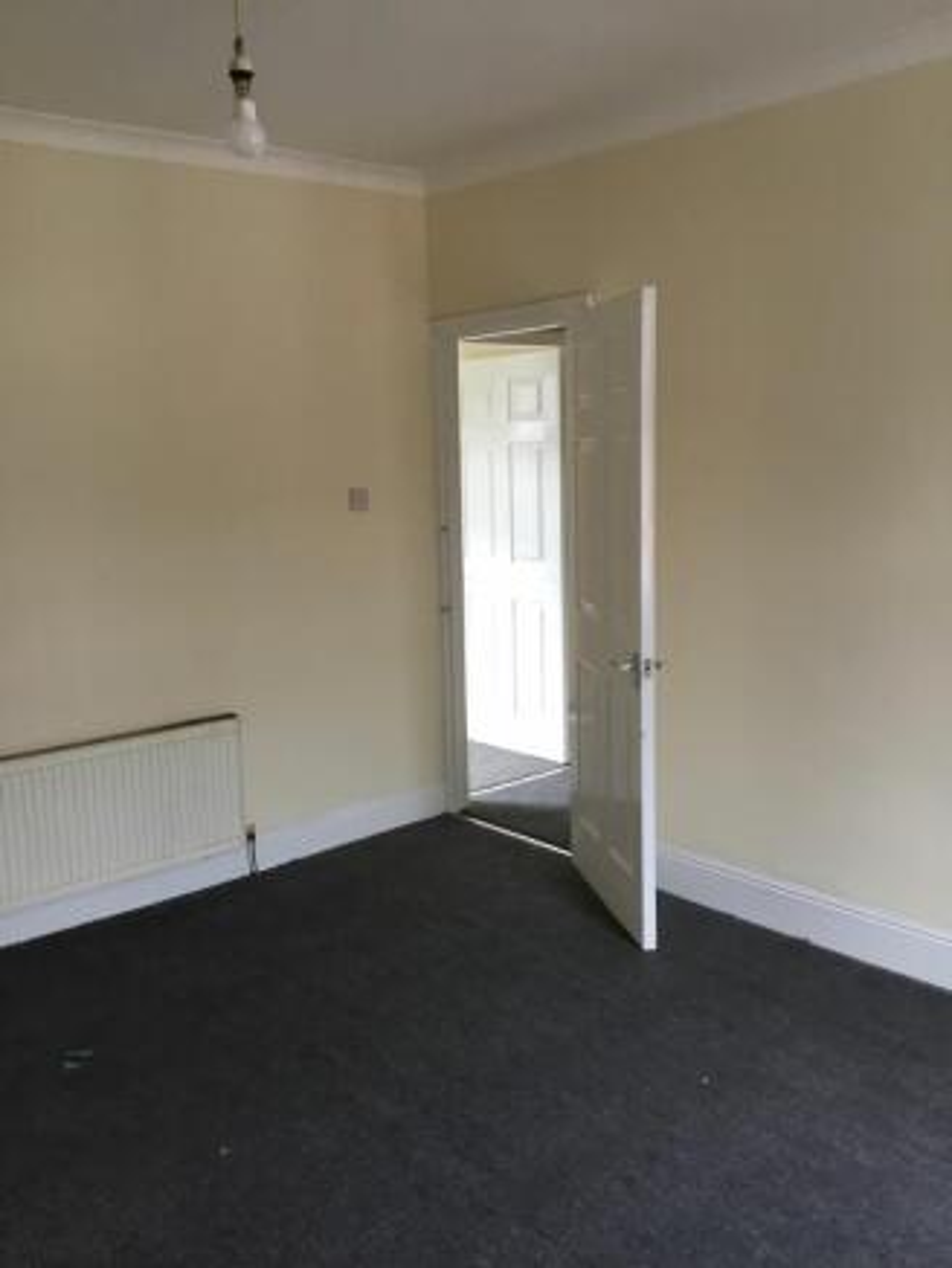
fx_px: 1136
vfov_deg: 58.3
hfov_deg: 45.5
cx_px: 476
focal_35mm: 31
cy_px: 634
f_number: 2.4
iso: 64
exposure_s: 1/33
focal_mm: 3.3
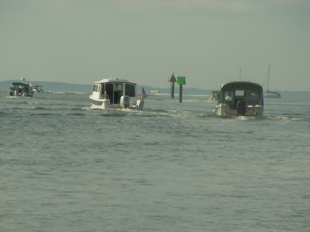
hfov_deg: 5.2
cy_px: 116
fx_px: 3403
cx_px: 155
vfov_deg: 3.9
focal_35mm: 380
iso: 50
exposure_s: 1/368
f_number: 5.6
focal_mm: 63.3
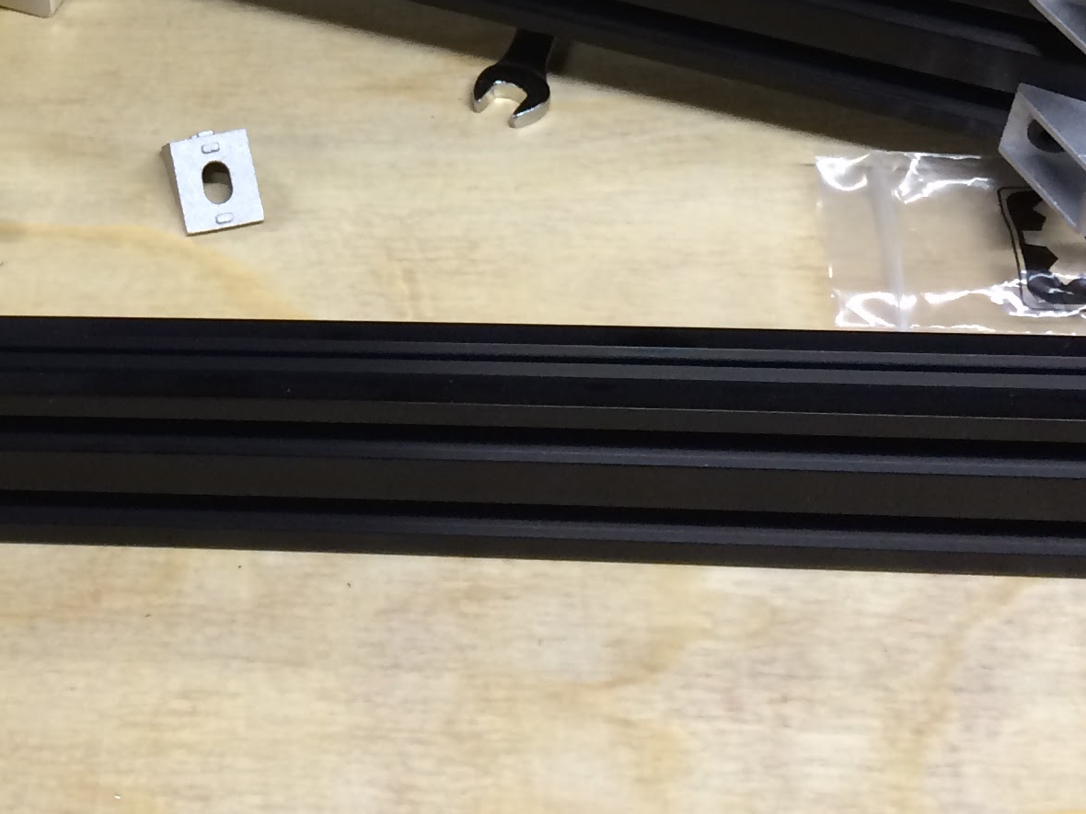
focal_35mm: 83
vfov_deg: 16.8
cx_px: 67
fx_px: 2604
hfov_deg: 22.8
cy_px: -246
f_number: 2.2
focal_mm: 4.12
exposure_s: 1/30
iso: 80
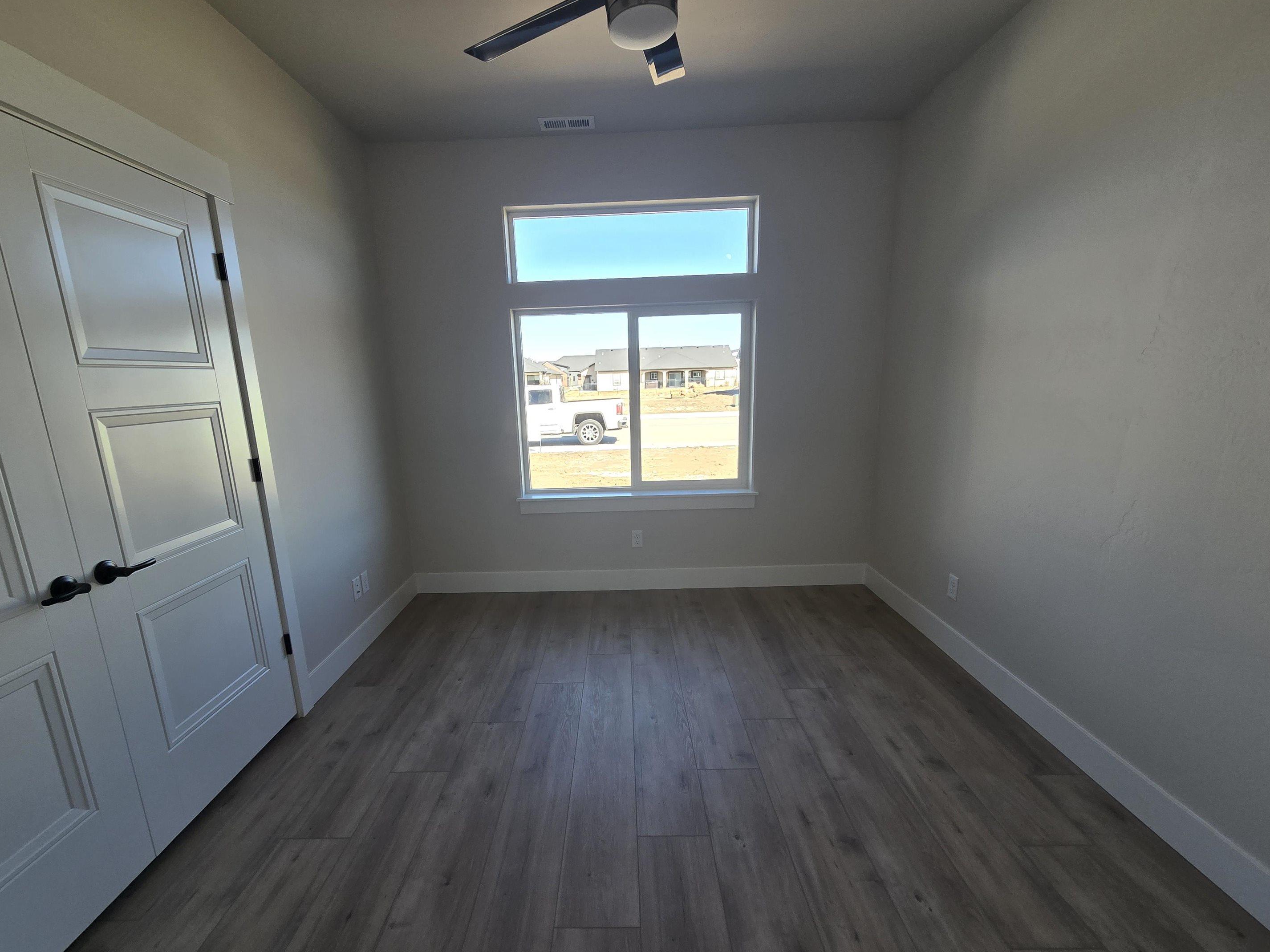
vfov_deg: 85.6
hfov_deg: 102.0
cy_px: 502
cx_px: 613
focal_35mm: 14
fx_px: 514
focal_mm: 2.2
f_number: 2.2
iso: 50
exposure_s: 1/137
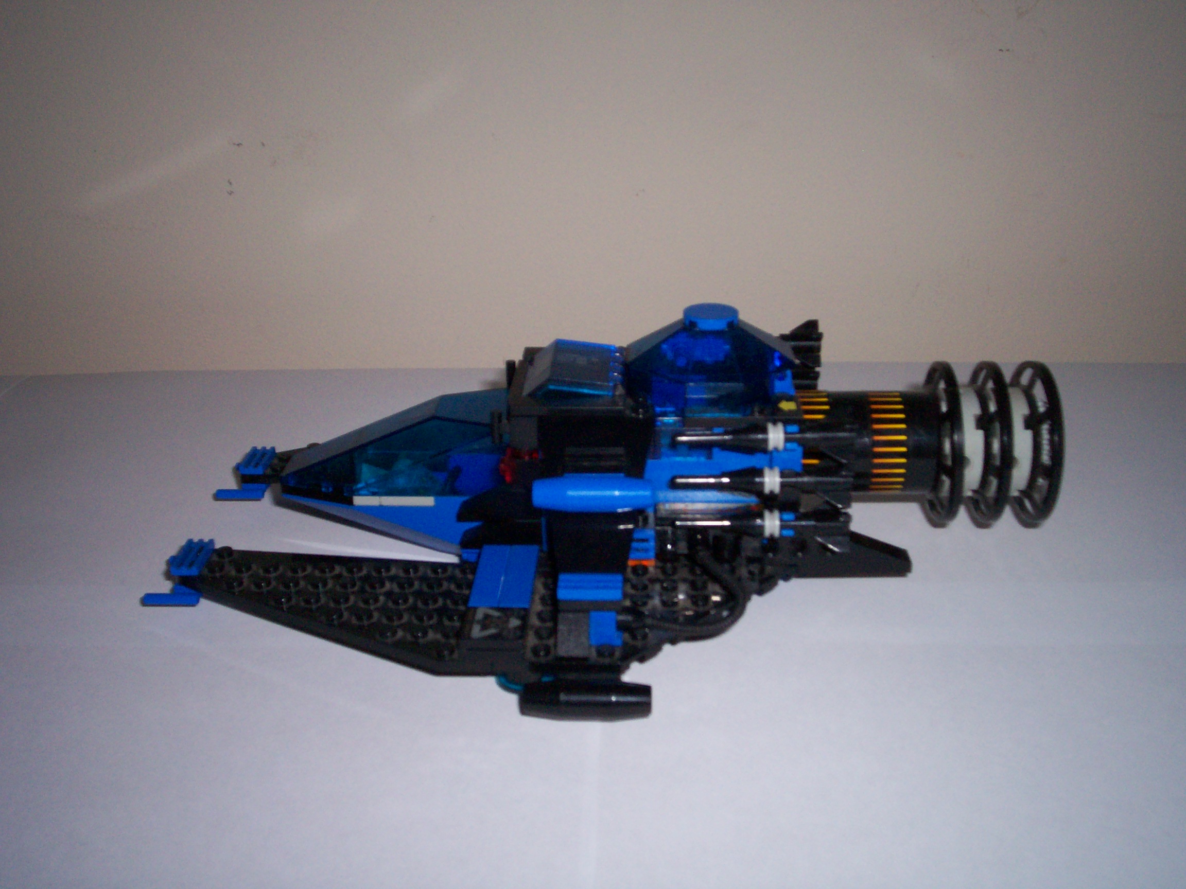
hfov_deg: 51.4
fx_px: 1233
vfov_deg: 39.7
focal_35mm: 36
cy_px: 444
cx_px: 593
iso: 140
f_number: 4.5
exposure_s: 1/64
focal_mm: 5.9
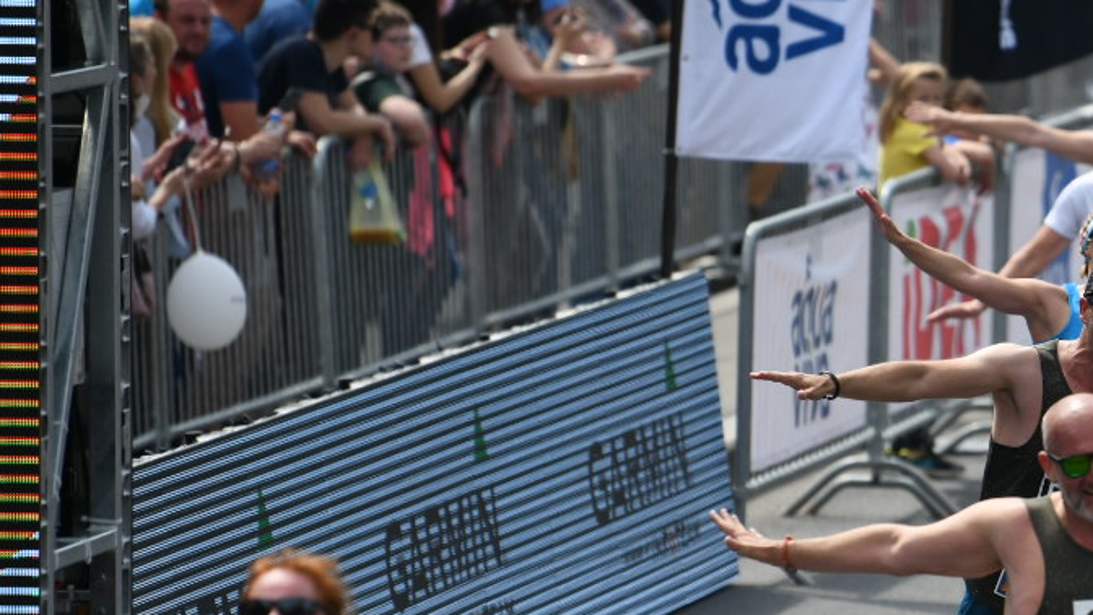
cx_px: 1150
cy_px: 467
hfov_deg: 4.3
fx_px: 14636
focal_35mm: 505
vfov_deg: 2.4
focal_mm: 200
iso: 400
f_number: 3.2
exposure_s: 1/6400
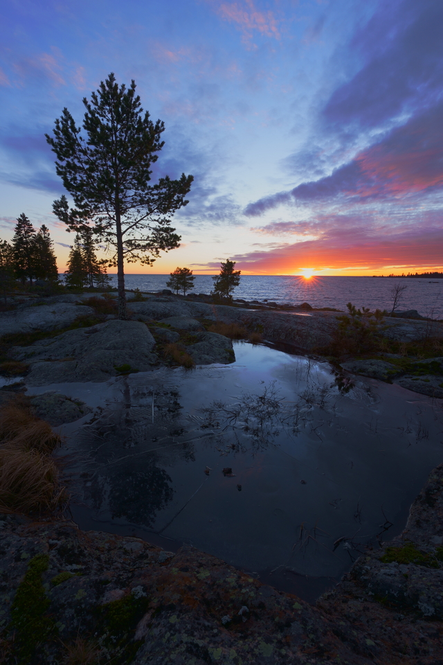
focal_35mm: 17
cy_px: 332
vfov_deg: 91.9
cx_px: 222
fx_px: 321
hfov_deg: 69.2
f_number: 11
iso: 200
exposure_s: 1/25
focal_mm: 17.4
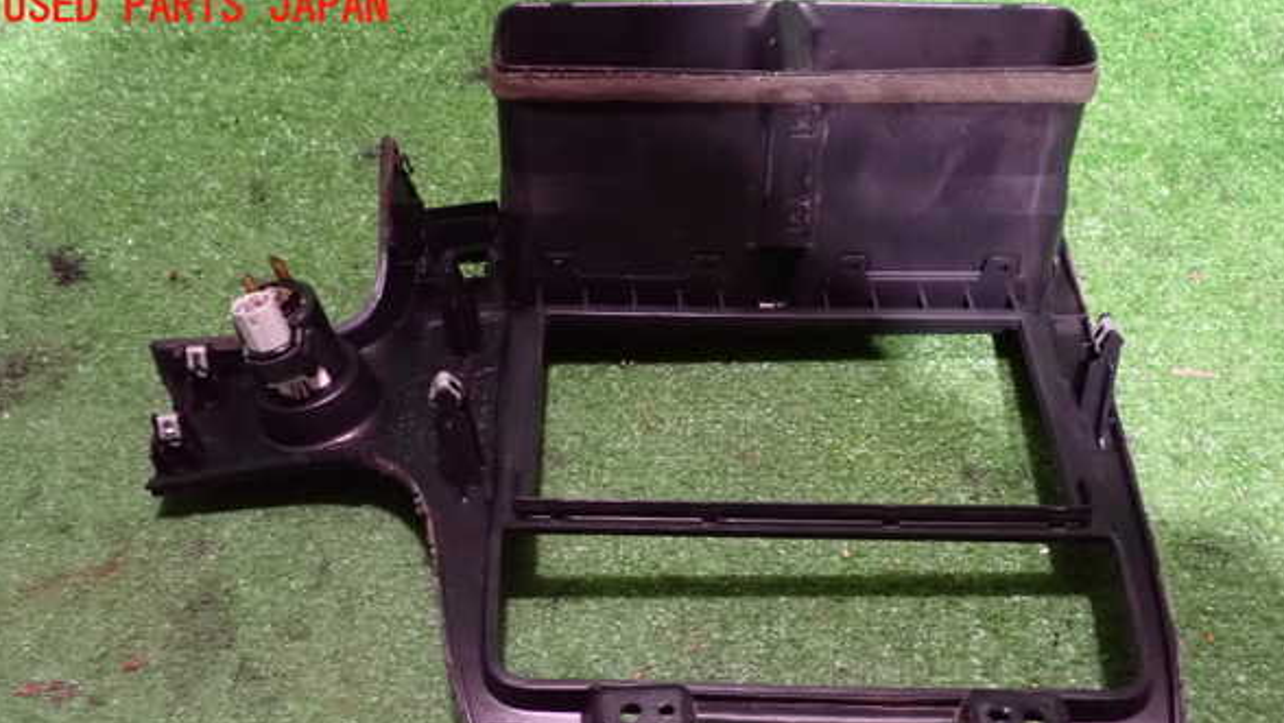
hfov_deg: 50.5
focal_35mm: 40
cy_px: 472
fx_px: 1362
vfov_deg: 29.5
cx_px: 646
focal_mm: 6.37
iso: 1600
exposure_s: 1/25
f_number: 2.5
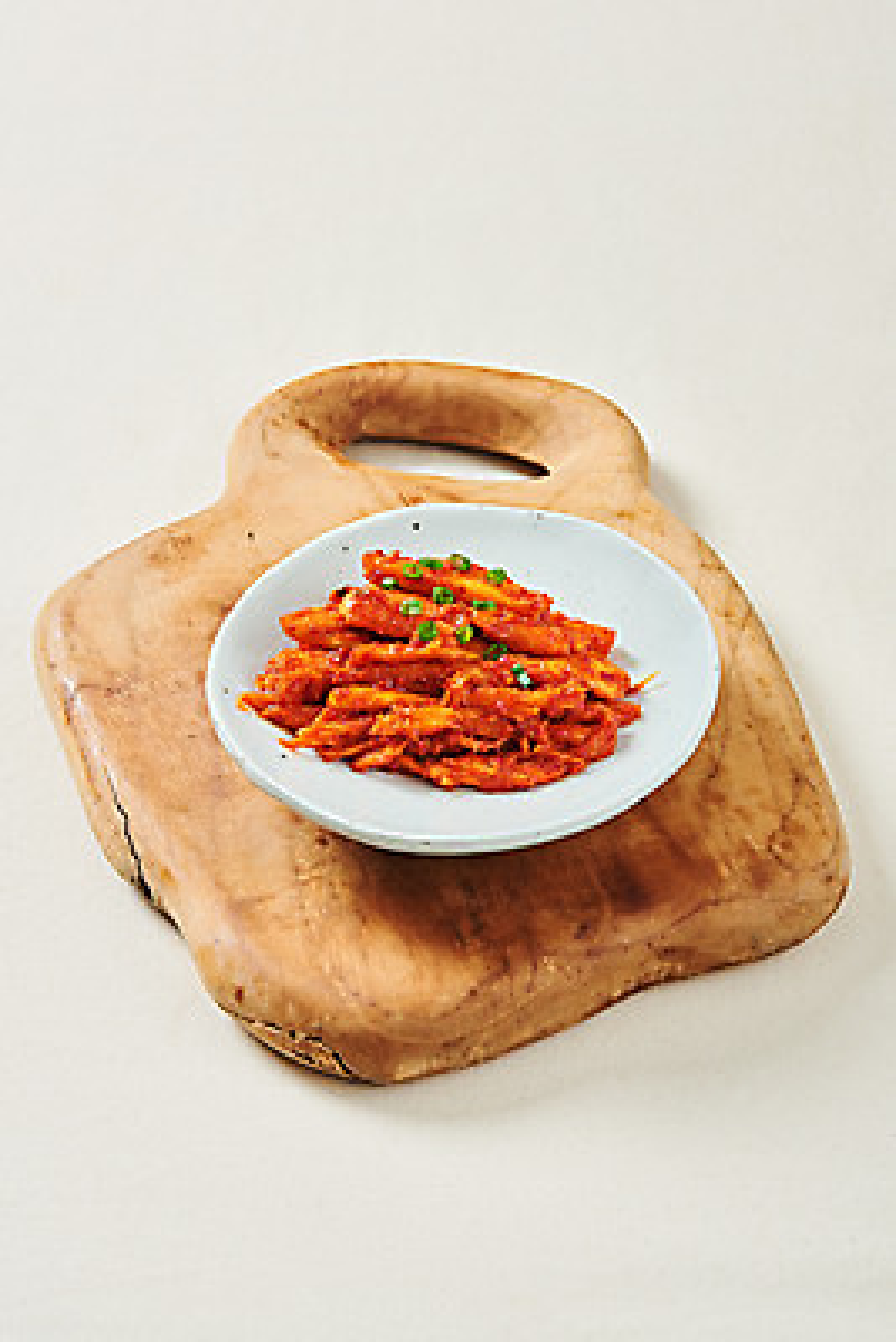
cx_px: 448
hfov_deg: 19.5
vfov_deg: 28.8
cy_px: 671
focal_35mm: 70
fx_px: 2611
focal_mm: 70
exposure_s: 1/125
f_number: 14
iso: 100
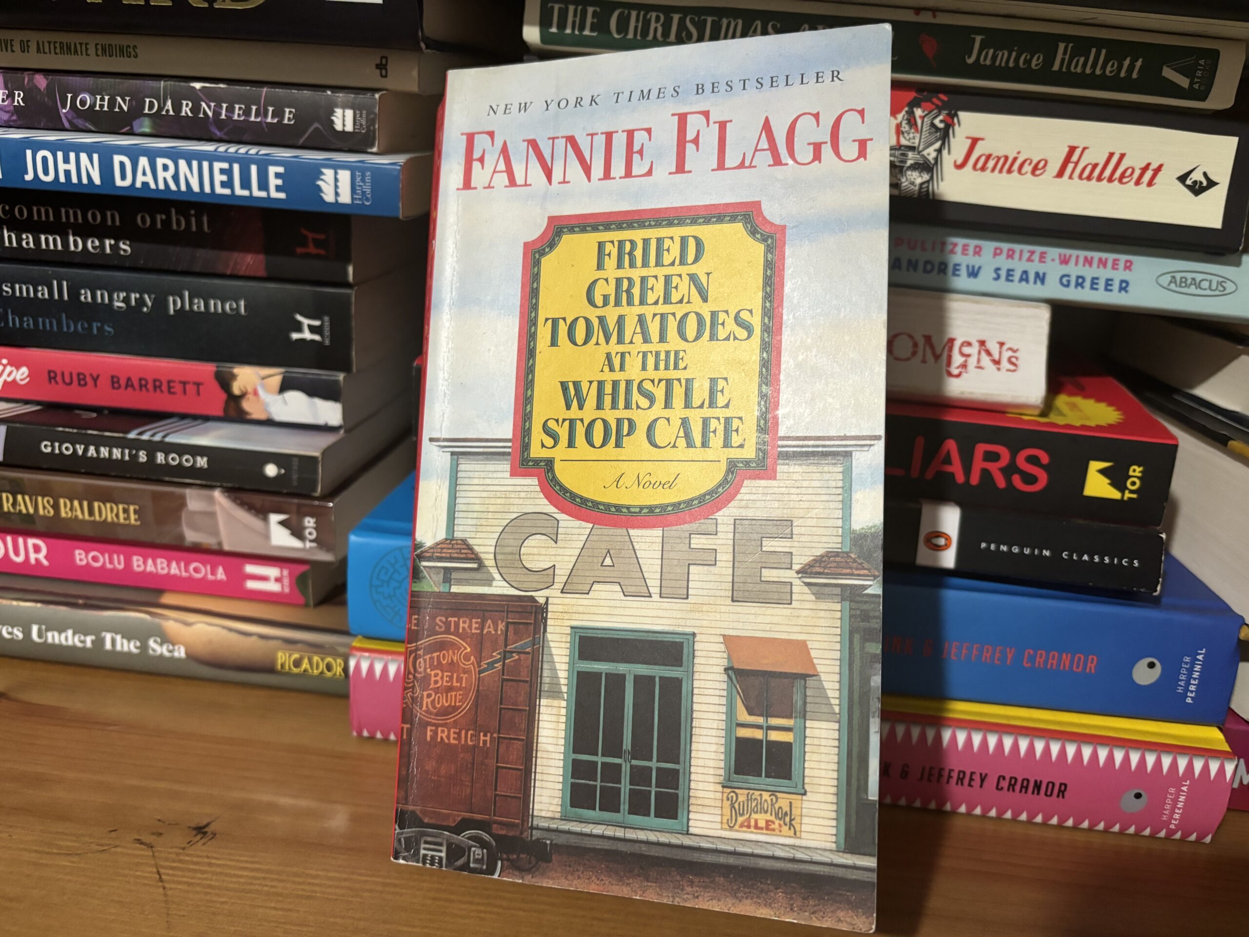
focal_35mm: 26
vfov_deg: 53.1
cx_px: 624
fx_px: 938
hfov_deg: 67.3
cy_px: 468
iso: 320
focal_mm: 5.96
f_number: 1.6
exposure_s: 1/41
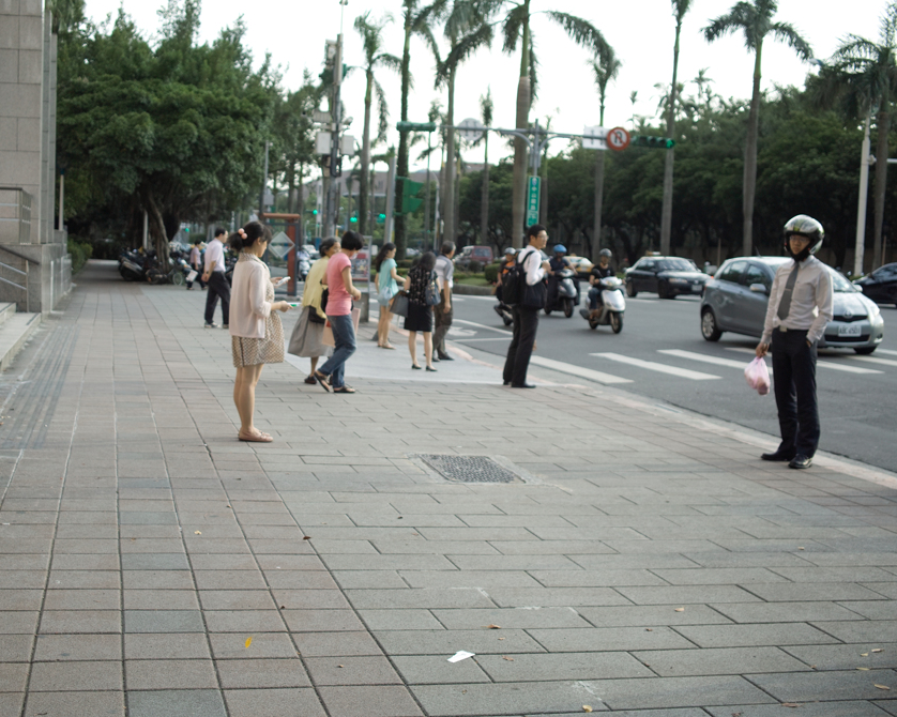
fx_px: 1247
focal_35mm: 47
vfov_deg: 32.1
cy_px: 362
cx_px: 376
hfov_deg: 39.4
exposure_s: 1/400
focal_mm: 24.2
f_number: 2.8
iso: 100
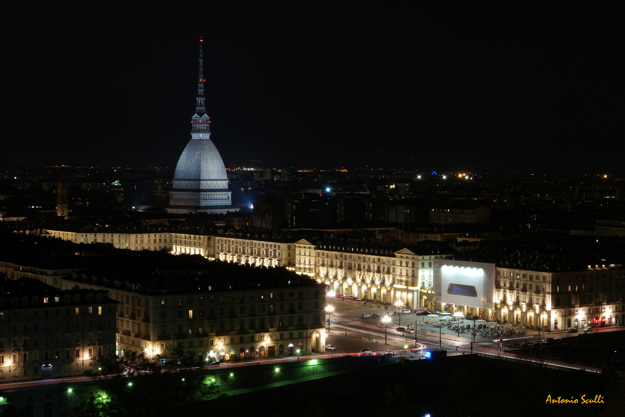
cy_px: 208
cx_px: 312
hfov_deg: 26.3
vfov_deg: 17.7
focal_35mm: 77
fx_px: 1337
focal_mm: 50
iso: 100
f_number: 22
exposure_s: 30
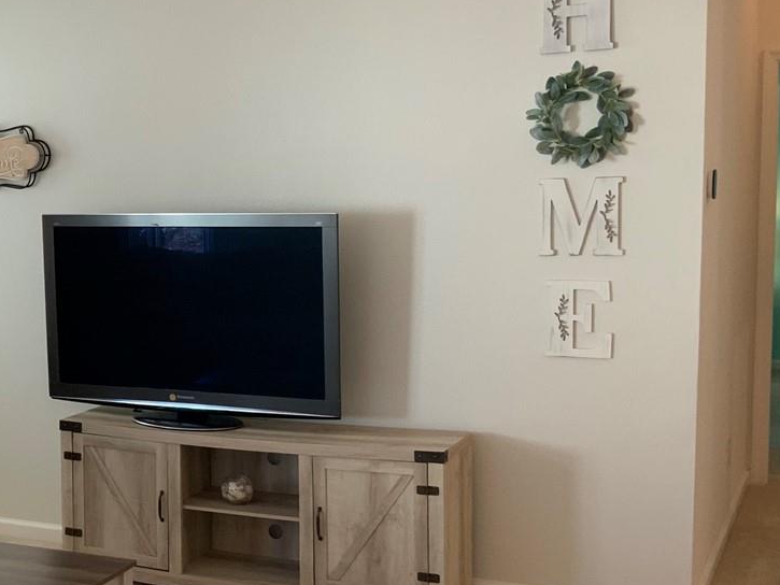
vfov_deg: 22.9
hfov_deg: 28.9
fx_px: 1442
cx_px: 62
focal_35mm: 64
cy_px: 306
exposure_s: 1/120
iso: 50
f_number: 1.8
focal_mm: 3
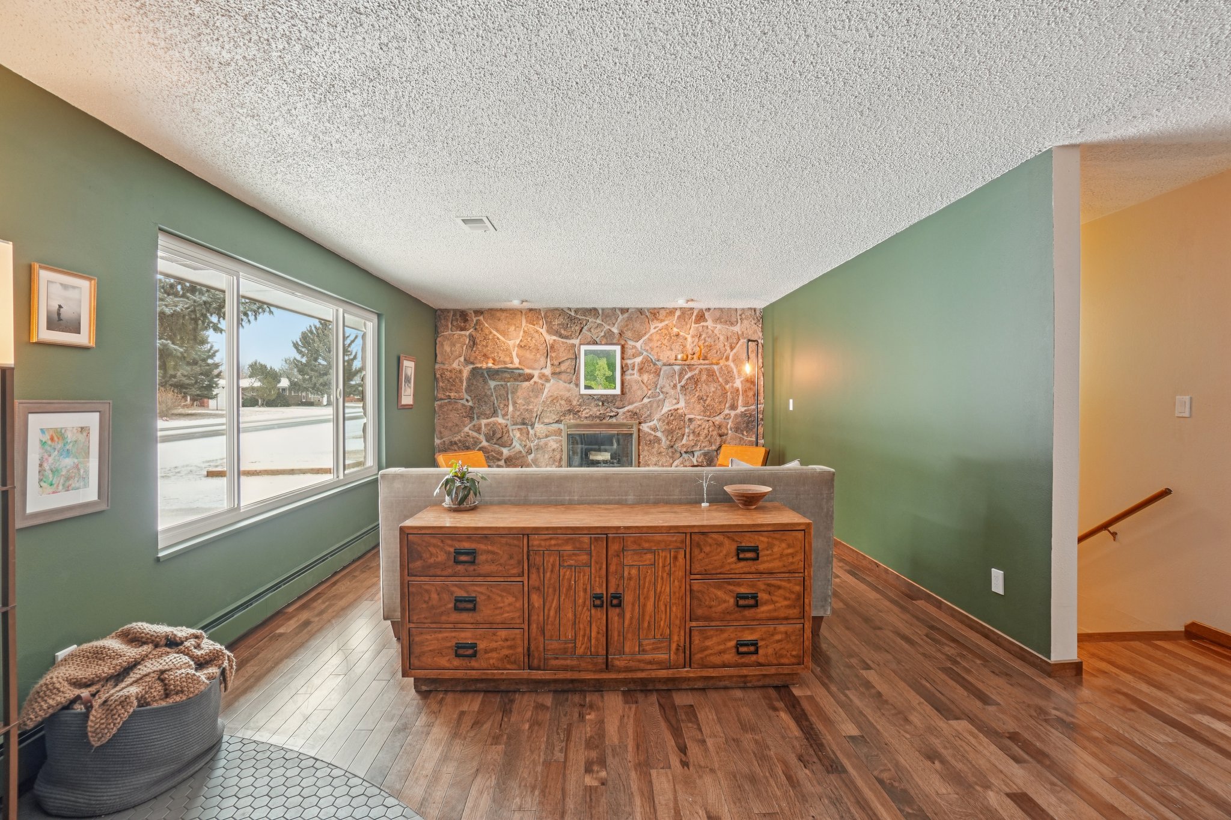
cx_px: 616
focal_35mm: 15
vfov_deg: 77.3
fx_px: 513
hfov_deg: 100.4
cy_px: 410
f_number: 8
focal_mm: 10
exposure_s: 1/4
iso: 400
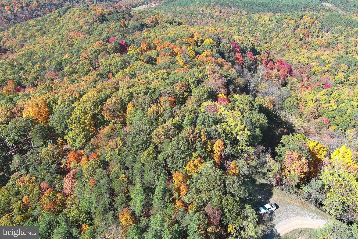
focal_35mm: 29
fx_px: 288
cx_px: 179
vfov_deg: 45.0
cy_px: 120
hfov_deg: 63.7
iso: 100
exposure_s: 1/323
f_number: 2.8
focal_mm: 10.57
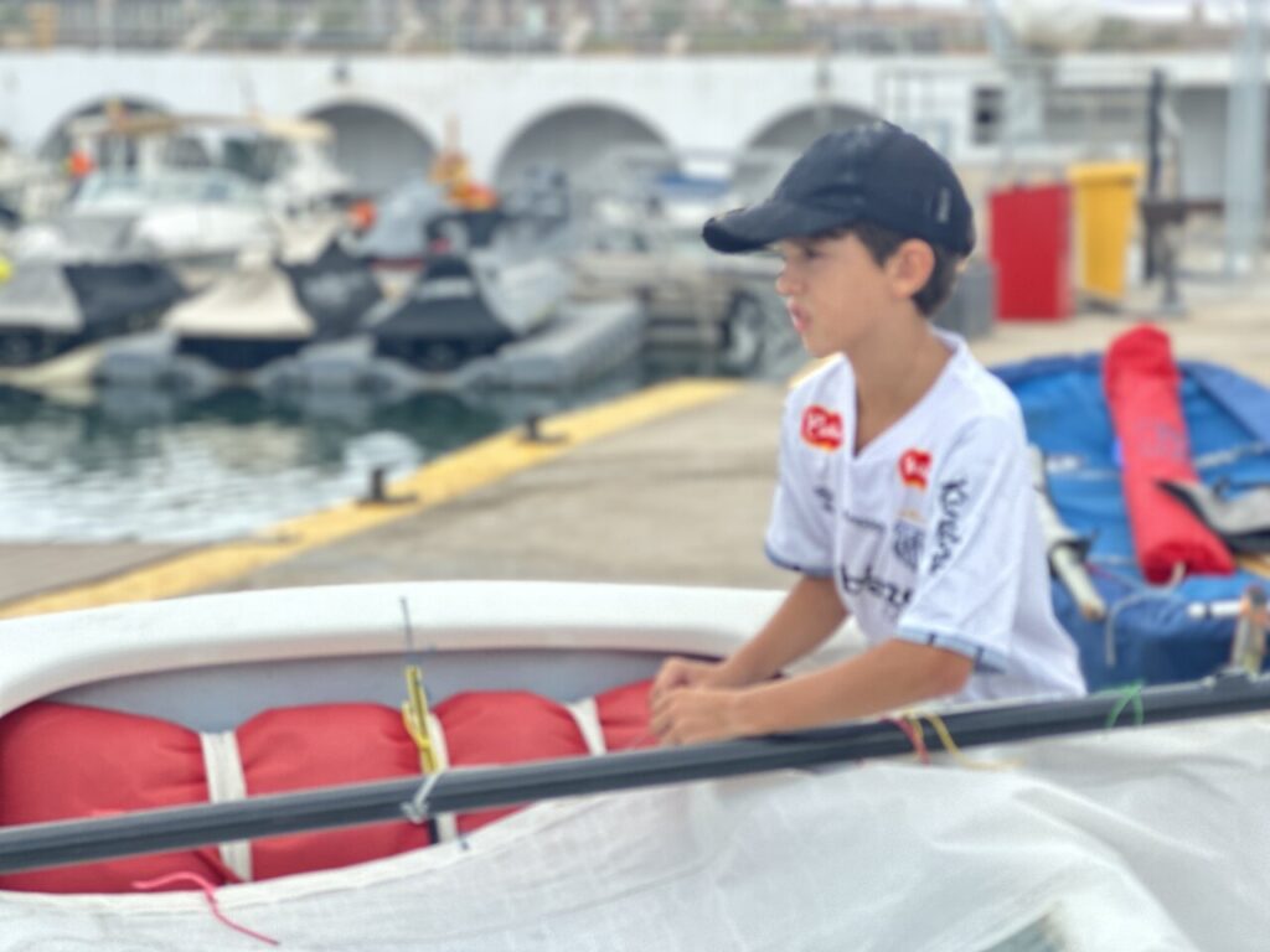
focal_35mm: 77
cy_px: 476
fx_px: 2825
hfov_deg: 25.3
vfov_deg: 19.1
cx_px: 635
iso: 32
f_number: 2.8
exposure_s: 1/183
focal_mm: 9
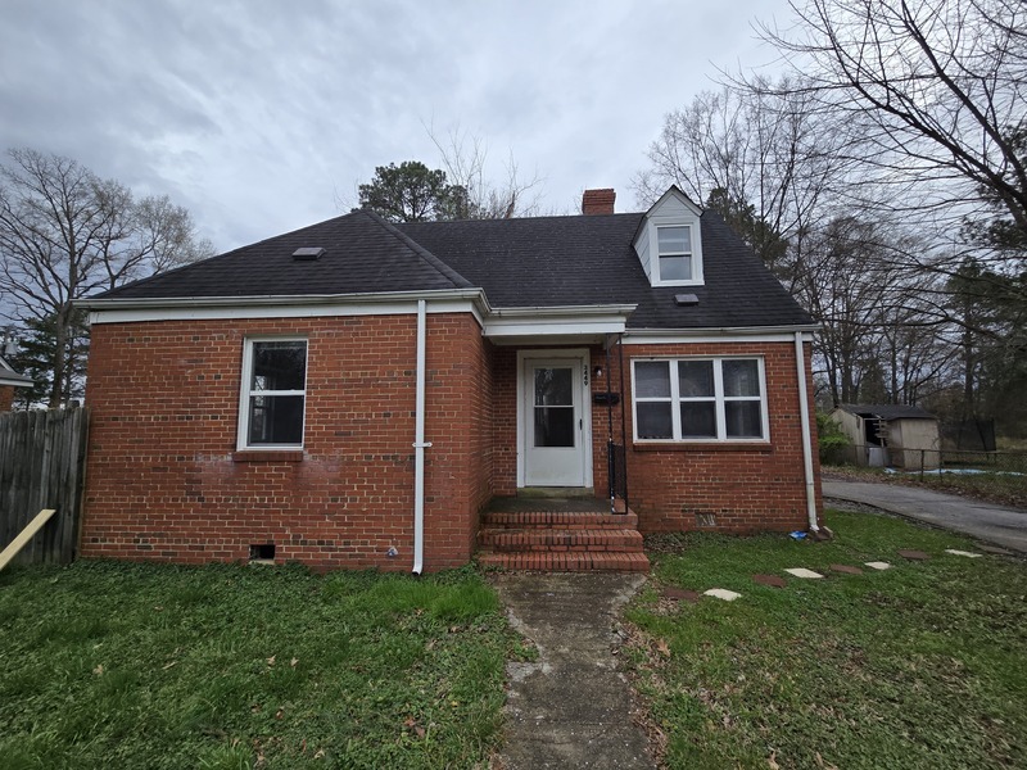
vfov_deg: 89.9
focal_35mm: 13
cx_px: 514
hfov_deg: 106.2
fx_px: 386
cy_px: 385
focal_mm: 2.2
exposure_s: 1/934
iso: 50
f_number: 2.2
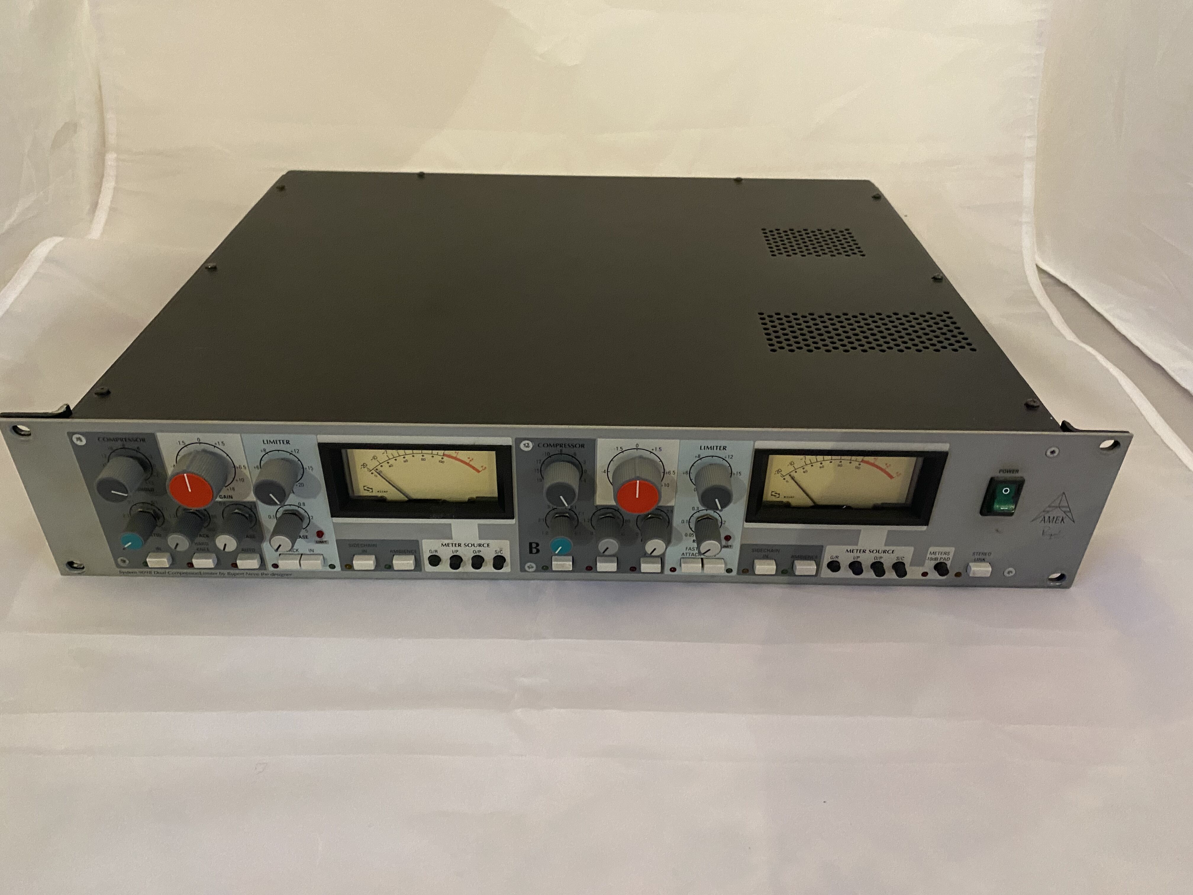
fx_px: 896
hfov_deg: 67.3
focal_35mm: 26
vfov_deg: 53.1
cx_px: 596
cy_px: 448
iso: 500
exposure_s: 1/33
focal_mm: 4.25
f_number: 1.8
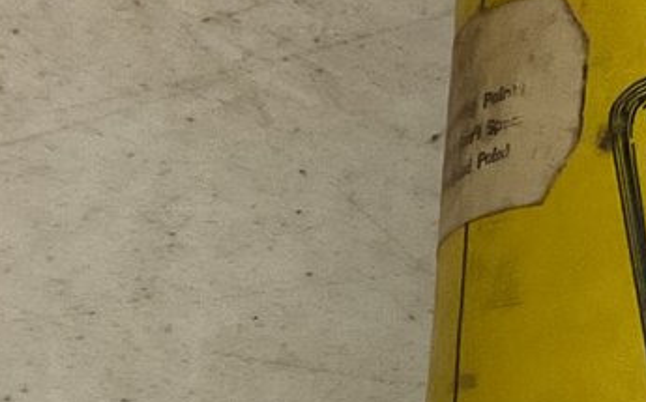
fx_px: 2375
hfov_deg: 14.7
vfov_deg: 9.6
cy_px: 442
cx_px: 892
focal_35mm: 135
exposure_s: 1/60
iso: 250
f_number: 1.8
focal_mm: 3
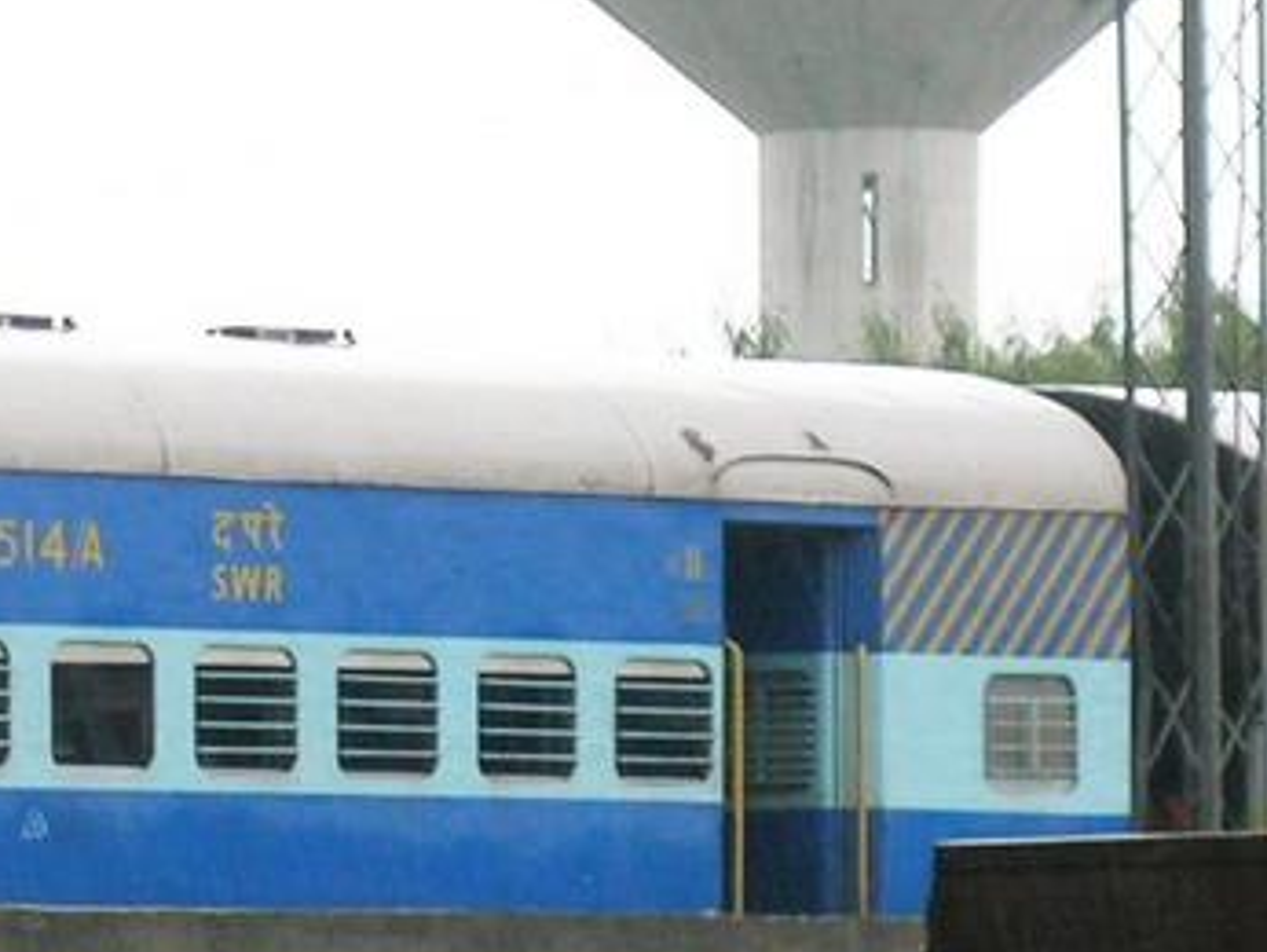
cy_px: 959
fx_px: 15713
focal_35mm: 429
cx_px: -18
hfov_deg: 4.6
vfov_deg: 3.5
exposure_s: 1/60.3
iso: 56
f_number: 4.6
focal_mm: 24
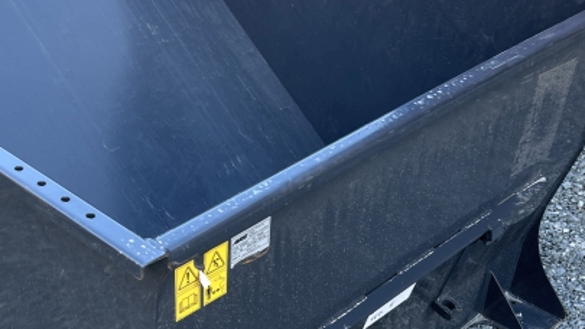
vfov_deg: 20.8
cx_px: 257
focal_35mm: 56
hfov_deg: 37.2
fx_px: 869
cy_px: 319
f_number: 1.5
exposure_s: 1/199
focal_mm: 5.7
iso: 50
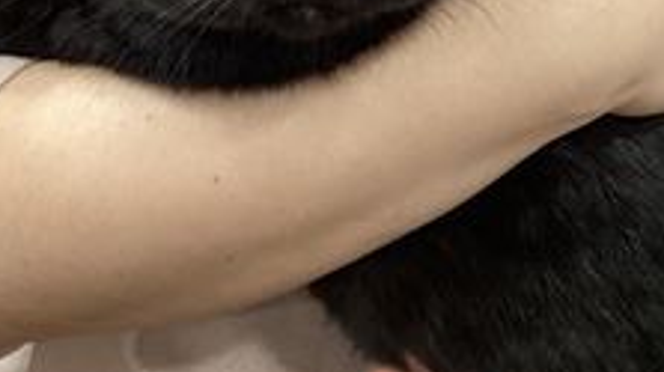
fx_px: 1601
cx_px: 155
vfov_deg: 13.2
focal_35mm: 91
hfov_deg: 23.2
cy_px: 134
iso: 125
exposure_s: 1/50
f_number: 2.4
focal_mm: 3.3
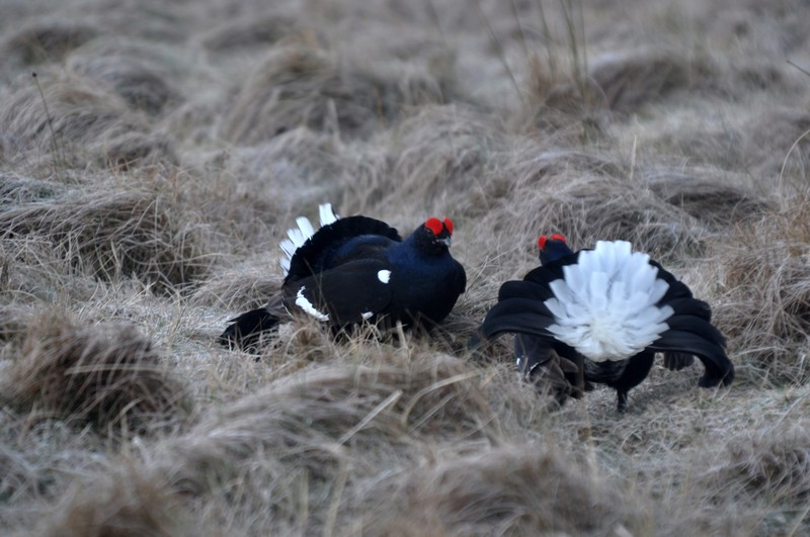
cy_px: 268
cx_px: 405
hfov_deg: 4.3
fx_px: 10785
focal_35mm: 480
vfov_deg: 2.9
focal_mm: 320
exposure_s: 1/90
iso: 200
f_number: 6.3
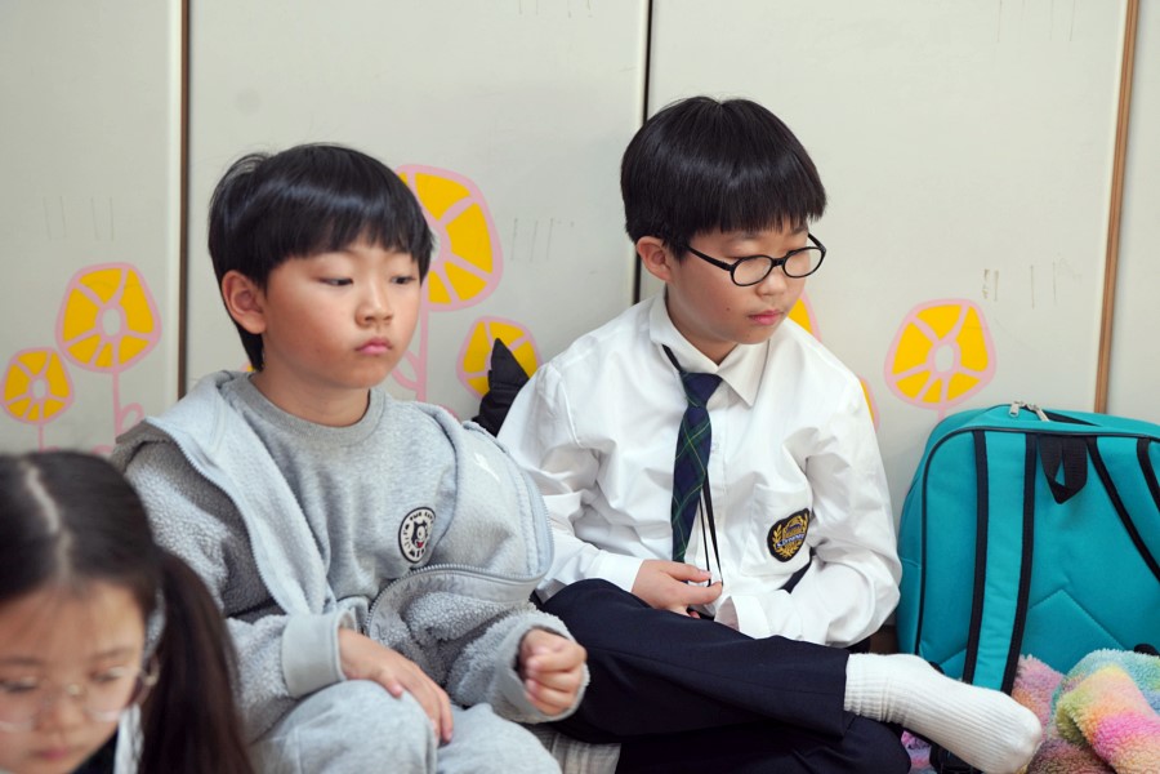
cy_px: 387
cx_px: 580
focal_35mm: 96
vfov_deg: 14.3
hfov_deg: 21.2
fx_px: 3093
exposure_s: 1/160
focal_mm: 96
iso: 1000
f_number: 4
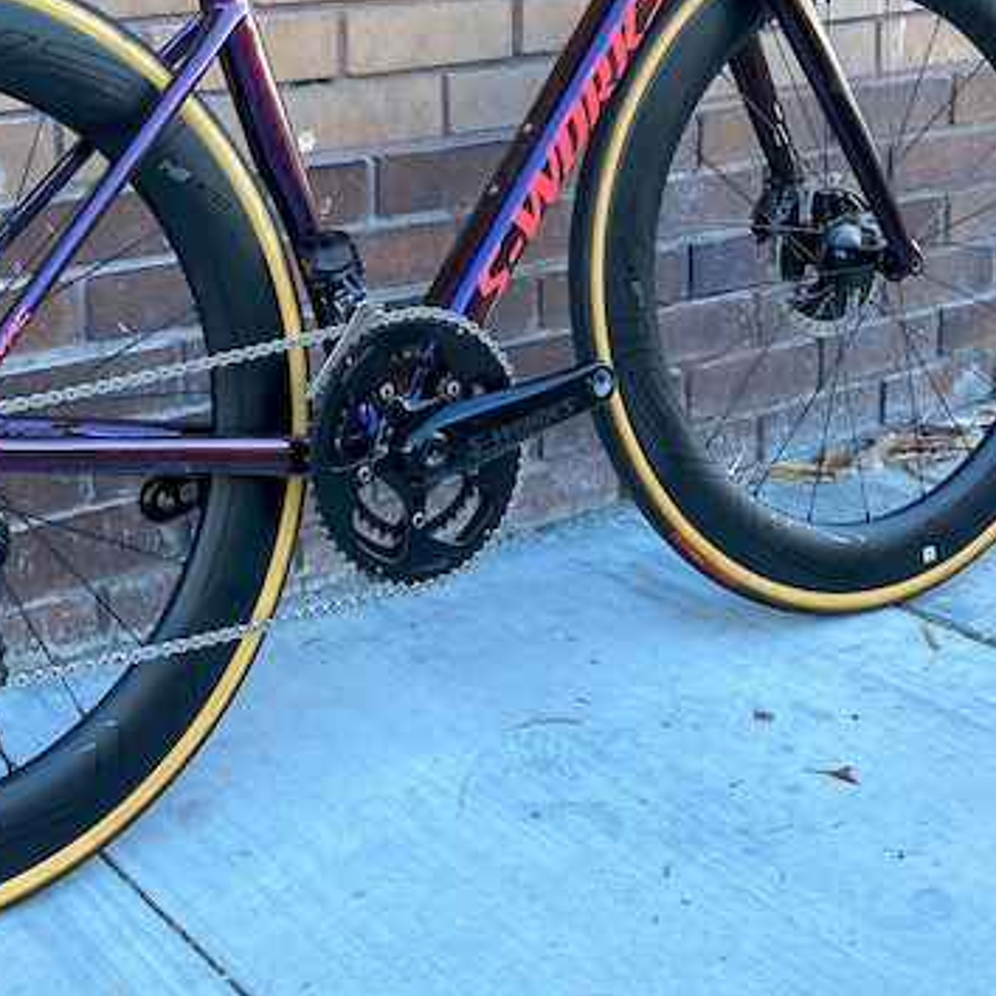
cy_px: 158
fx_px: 1693
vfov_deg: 31.7
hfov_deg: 31.6
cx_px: 141
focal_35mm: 52
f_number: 1.8
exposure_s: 1/121
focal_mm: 4.25
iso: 64
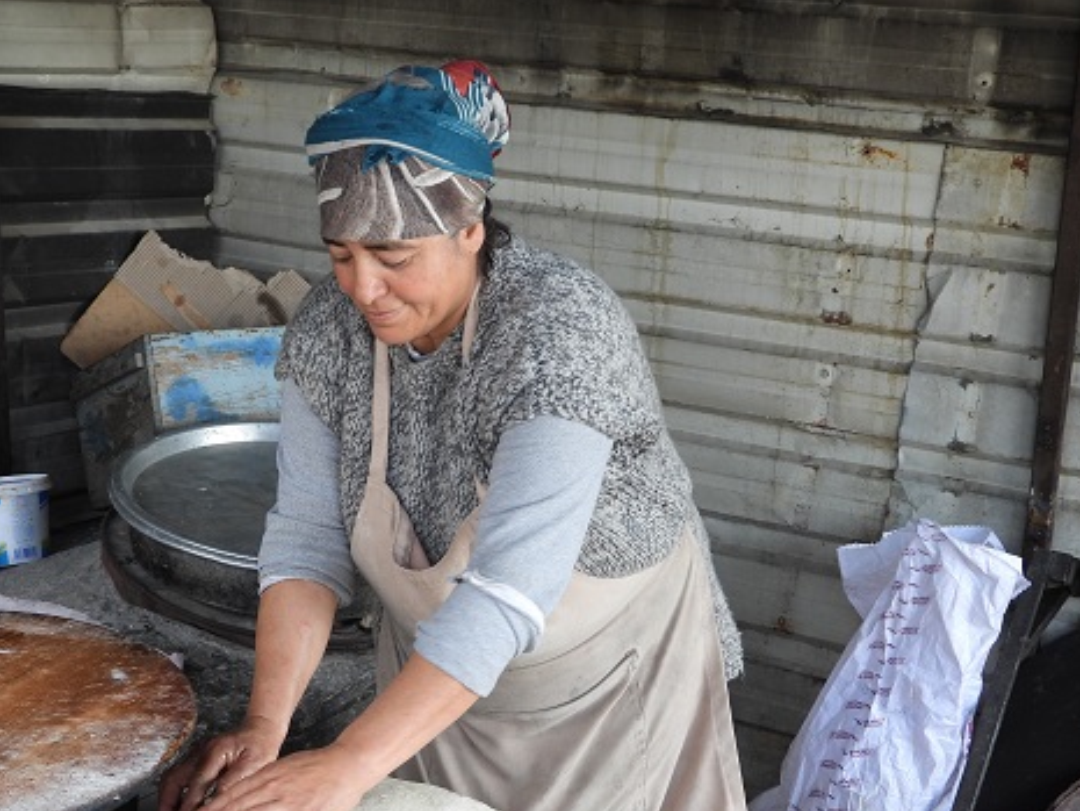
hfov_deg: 38.7
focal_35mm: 49
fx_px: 1529
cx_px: 432
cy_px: 511
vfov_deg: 29.6
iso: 100
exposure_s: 1/125
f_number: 3.2
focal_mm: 6.8
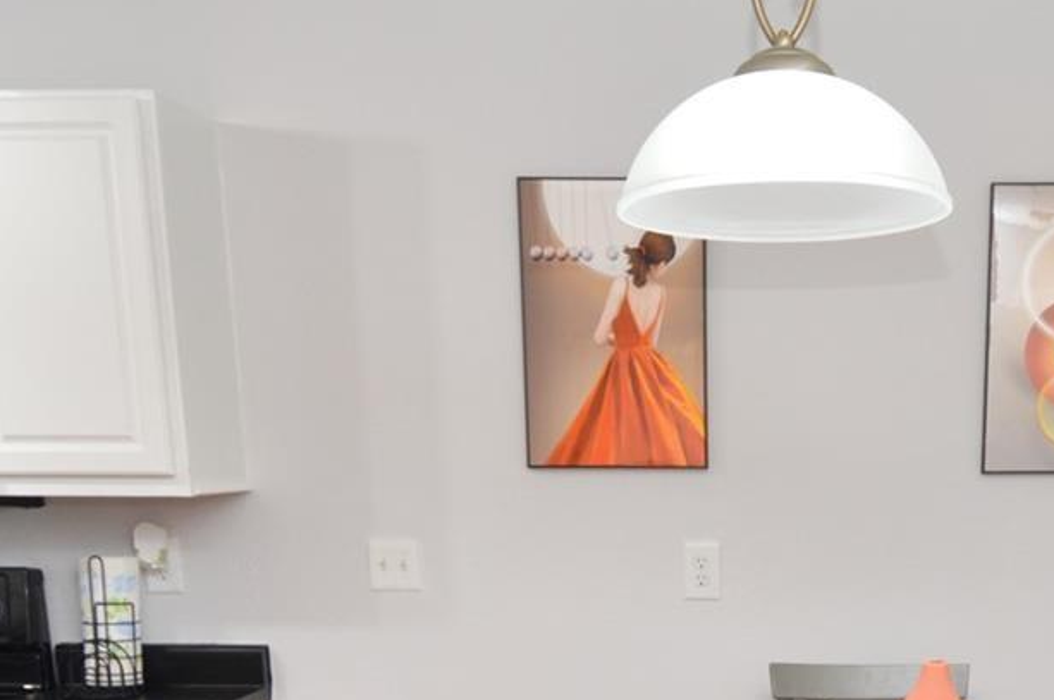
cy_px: 797
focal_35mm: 47
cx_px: 796
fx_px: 1374
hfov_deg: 40.7
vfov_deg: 26.1
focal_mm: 12
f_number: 4
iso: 720
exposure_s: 1/60
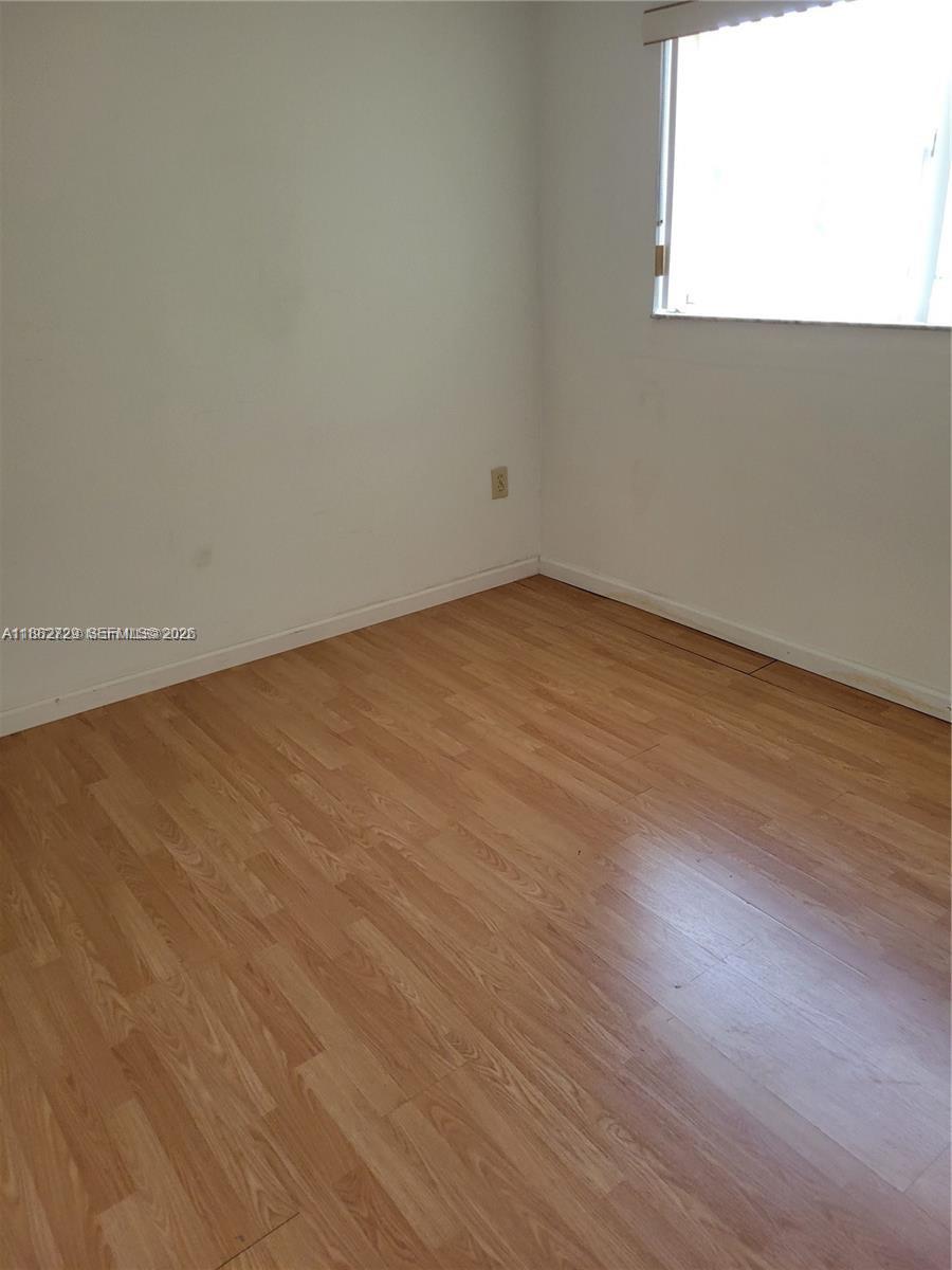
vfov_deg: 67.3
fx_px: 953
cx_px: 476
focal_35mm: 26
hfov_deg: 53.1
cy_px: 635
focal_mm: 5.4
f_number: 1.8
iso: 200
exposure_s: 1/120
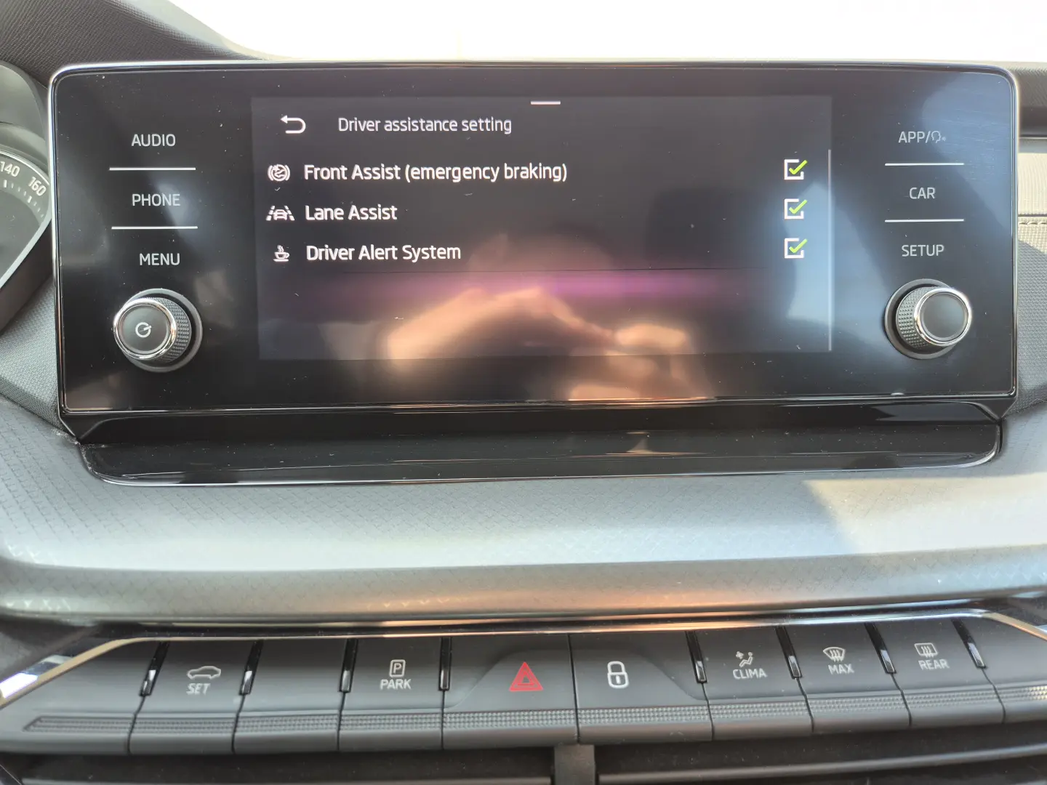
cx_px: 524
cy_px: 392
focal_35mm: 23
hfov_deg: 73.9
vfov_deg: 58.9
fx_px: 696
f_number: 1.8
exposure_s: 1/100
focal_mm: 5.4
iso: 160
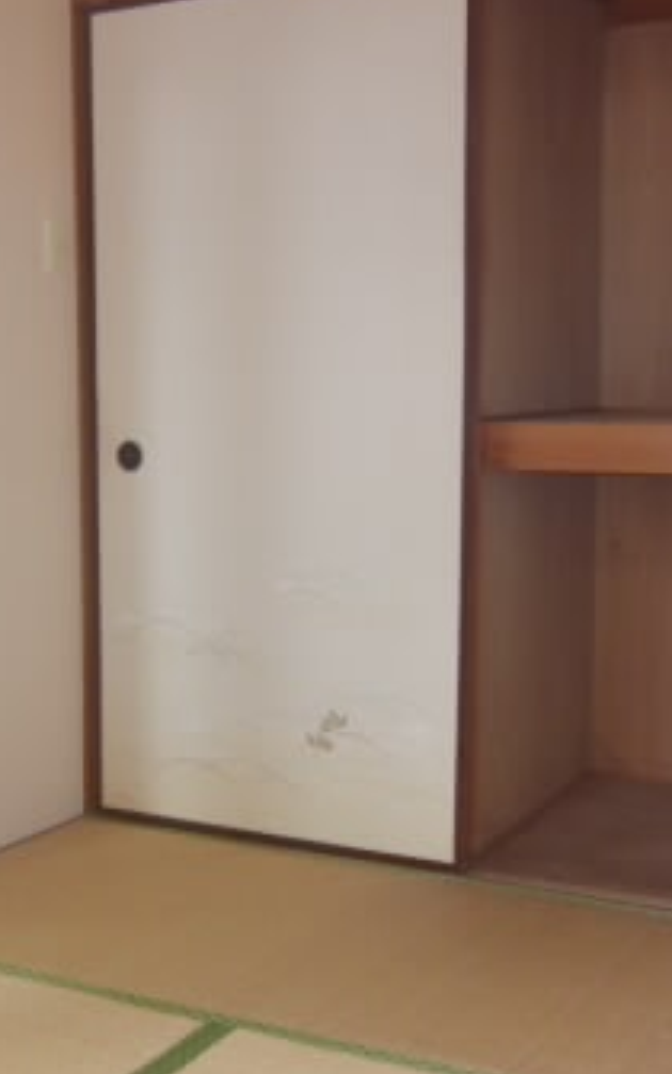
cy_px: 599
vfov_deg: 38.1
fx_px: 1553
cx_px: 128
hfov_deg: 24.0
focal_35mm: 53
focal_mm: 4.3
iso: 160
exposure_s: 1/60
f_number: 3.2
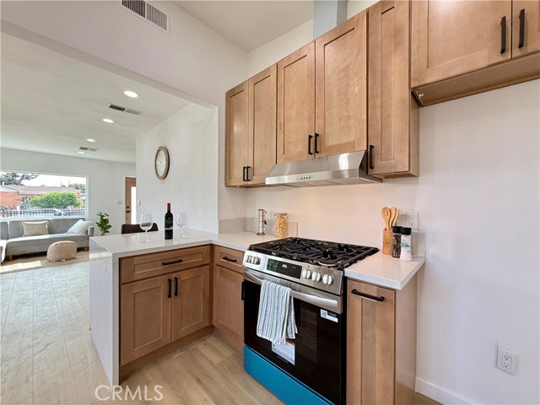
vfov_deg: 85.7
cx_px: 270
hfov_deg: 102.1
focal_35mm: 14
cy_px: 202
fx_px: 218
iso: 125
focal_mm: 2.22
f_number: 2.2
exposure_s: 1/120
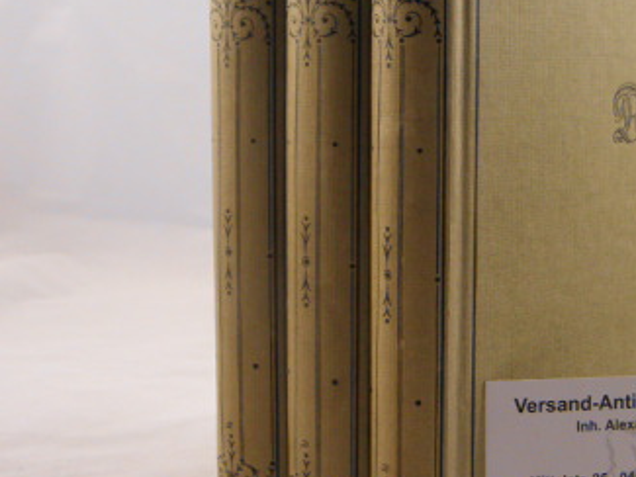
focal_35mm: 65
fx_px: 1195
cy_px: 178
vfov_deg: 22.5
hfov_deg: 29.4
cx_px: 468
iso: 100
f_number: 3.6
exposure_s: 1/50
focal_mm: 5.9
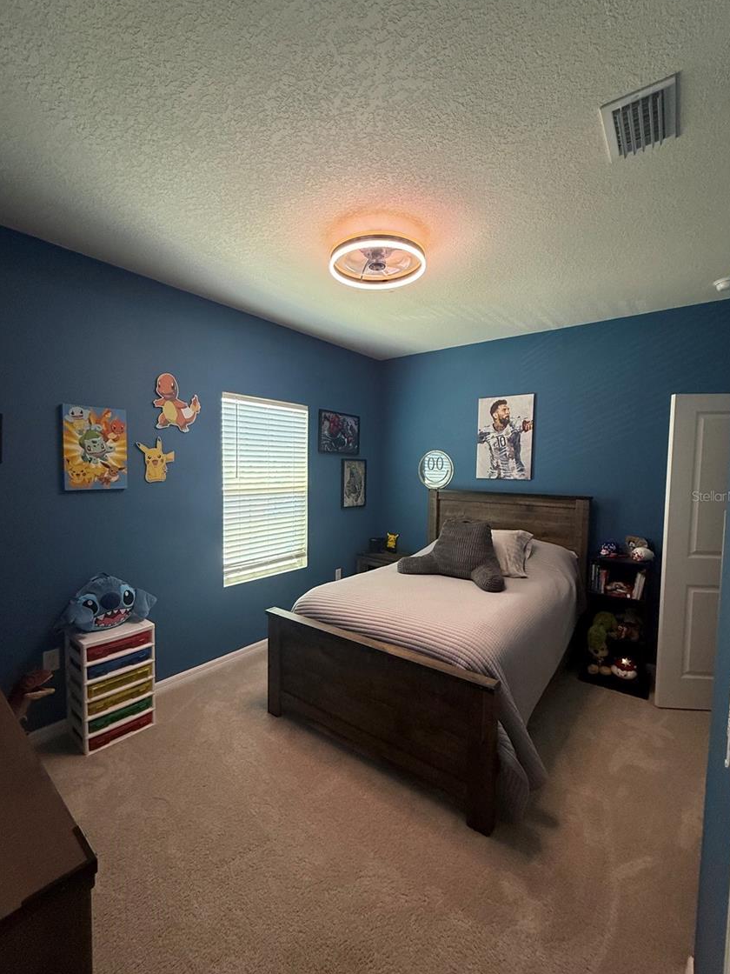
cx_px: 362
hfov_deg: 81.7
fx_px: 422
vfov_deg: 98.2
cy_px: 496
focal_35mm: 15
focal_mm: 2.22
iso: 160
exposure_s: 1/99
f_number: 2.2
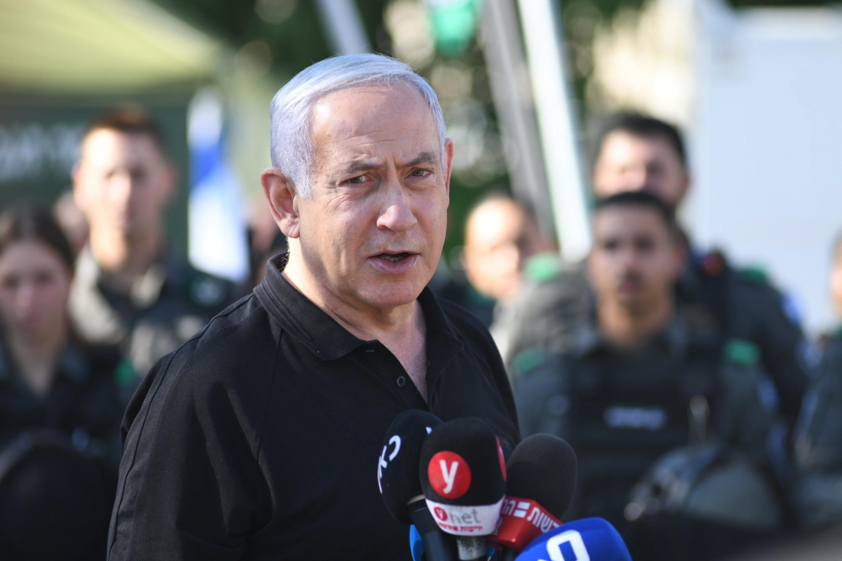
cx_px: 421
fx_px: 4210
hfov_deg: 11.4
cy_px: 280
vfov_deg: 7.6
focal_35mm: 180
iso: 100
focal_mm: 180
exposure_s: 1/320
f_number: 4
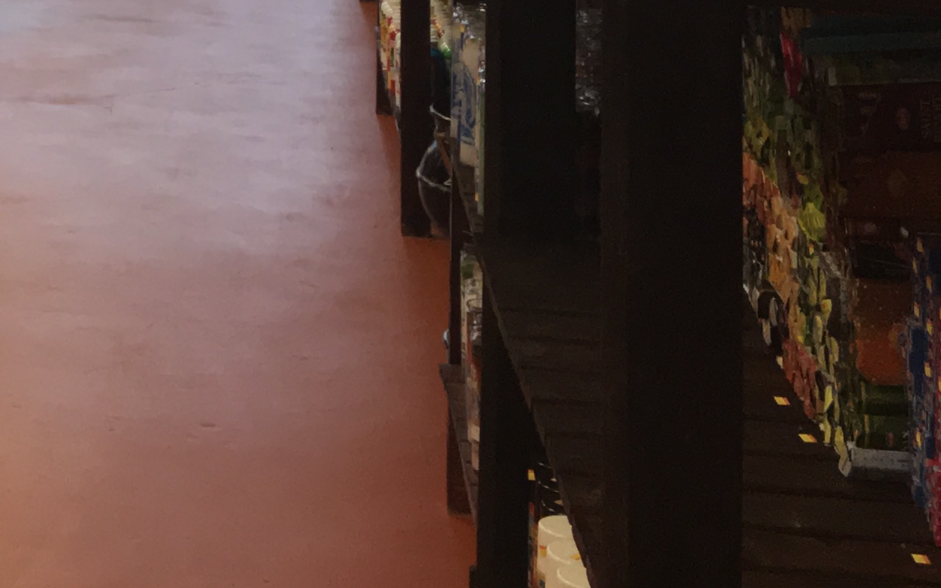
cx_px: -429
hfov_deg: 18.8
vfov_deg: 12.3
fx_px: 2538
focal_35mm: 99
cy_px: -422
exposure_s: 1/30
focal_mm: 4.15
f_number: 2.2
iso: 50
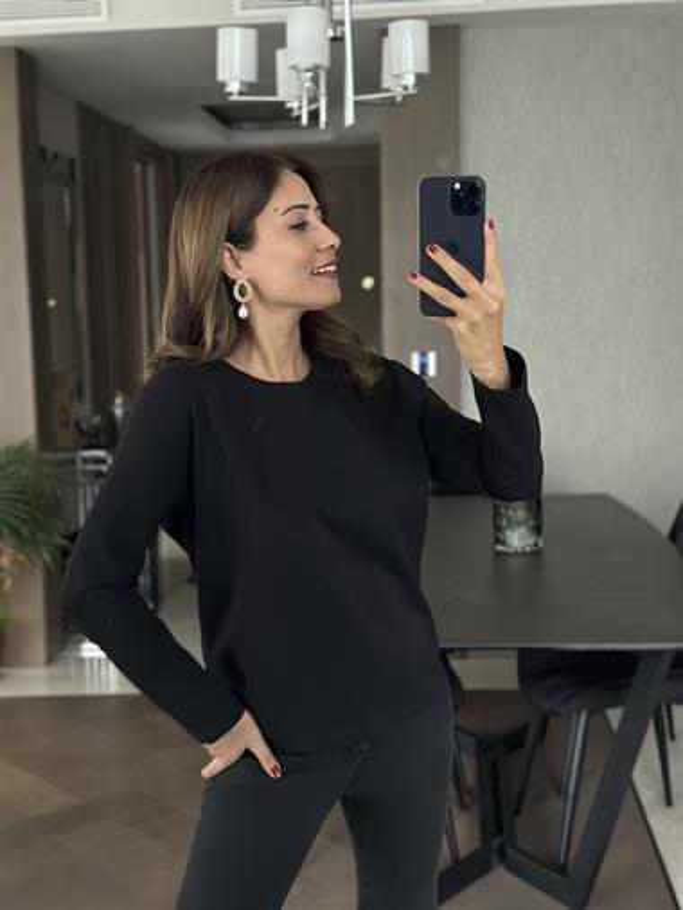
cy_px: 455
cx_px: 342
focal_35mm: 48
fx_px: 1262
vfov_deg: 39.6
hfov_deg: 30.3
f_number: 1.78
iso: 800
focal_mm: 6.86
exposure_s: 1/35
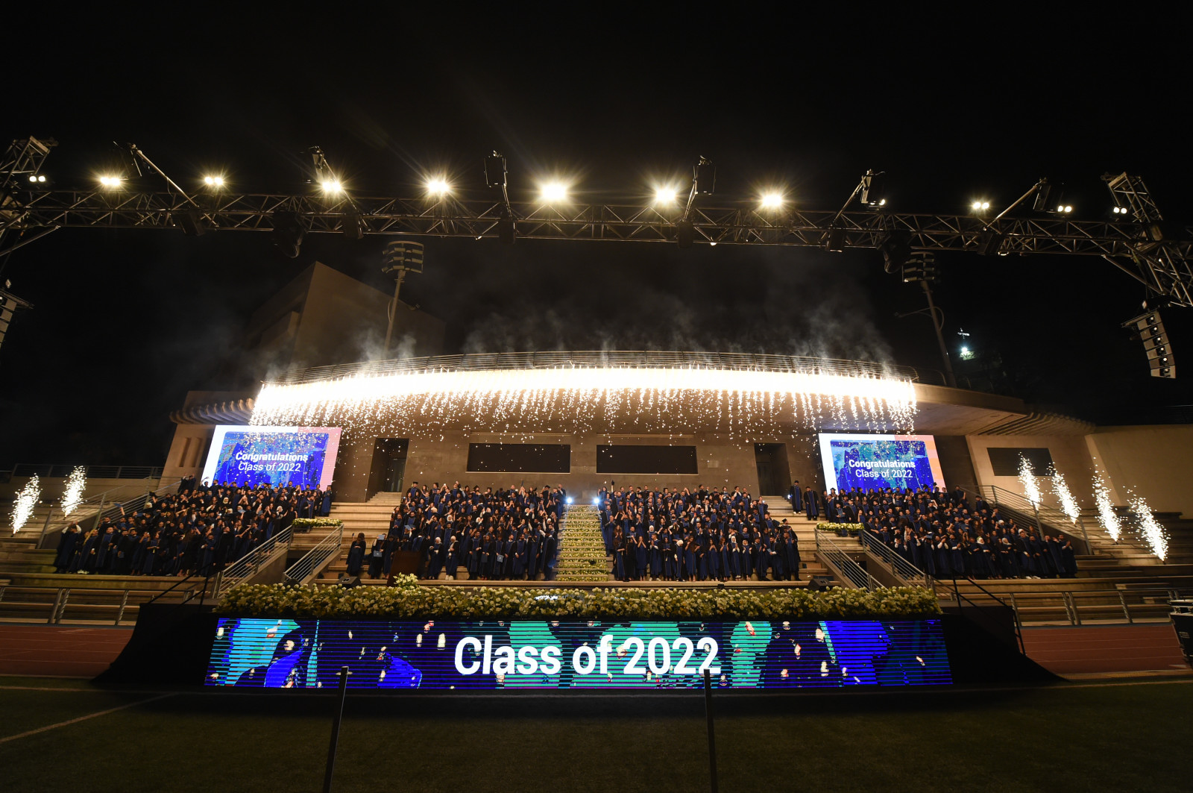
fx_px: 463
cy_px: 396
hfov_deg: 104.3
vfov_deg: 81.1
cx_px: 596
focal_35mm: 14
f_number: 5.6
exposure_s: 1/320
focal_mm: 14
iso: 3200
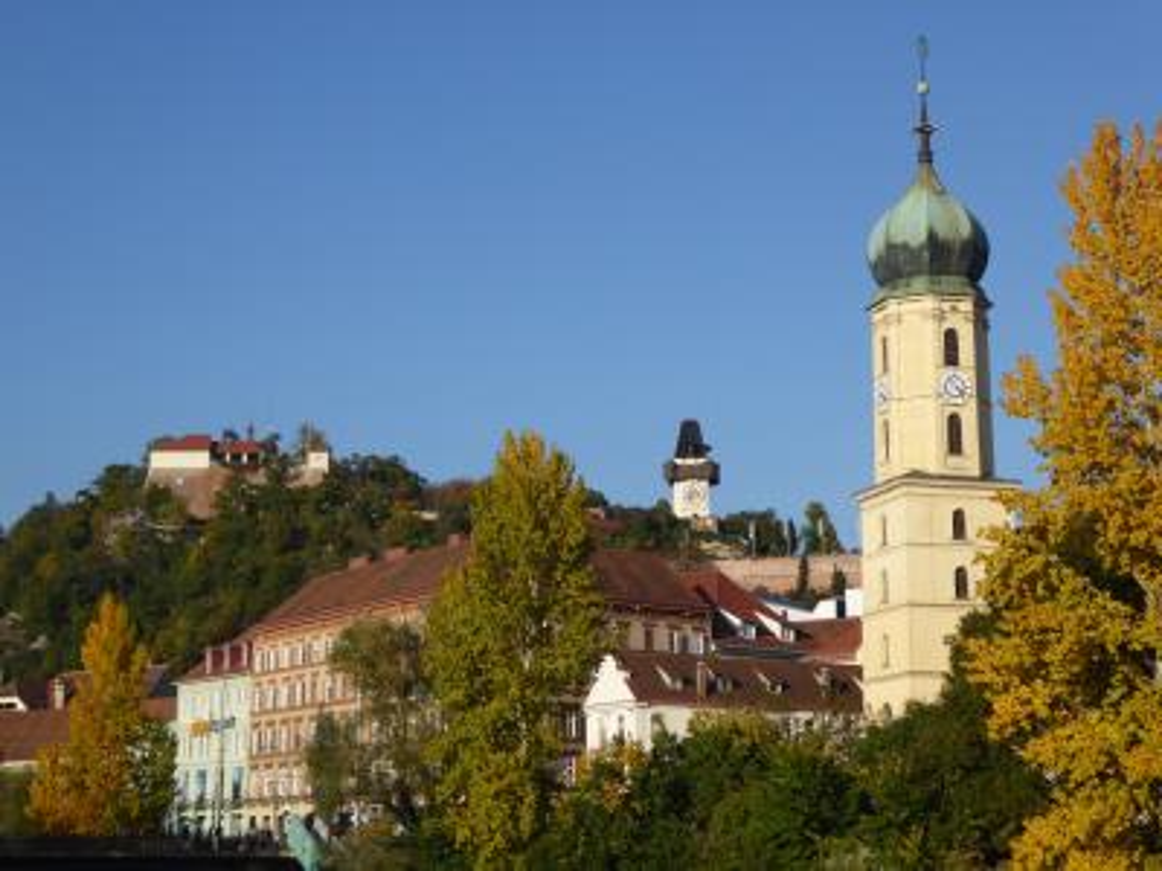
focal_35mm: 65
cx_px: 581
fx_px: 2182
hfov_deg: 29.8
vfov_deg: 22.6
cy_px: 436
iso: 100
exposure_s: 1/640
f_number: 4.3
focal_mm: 10.9
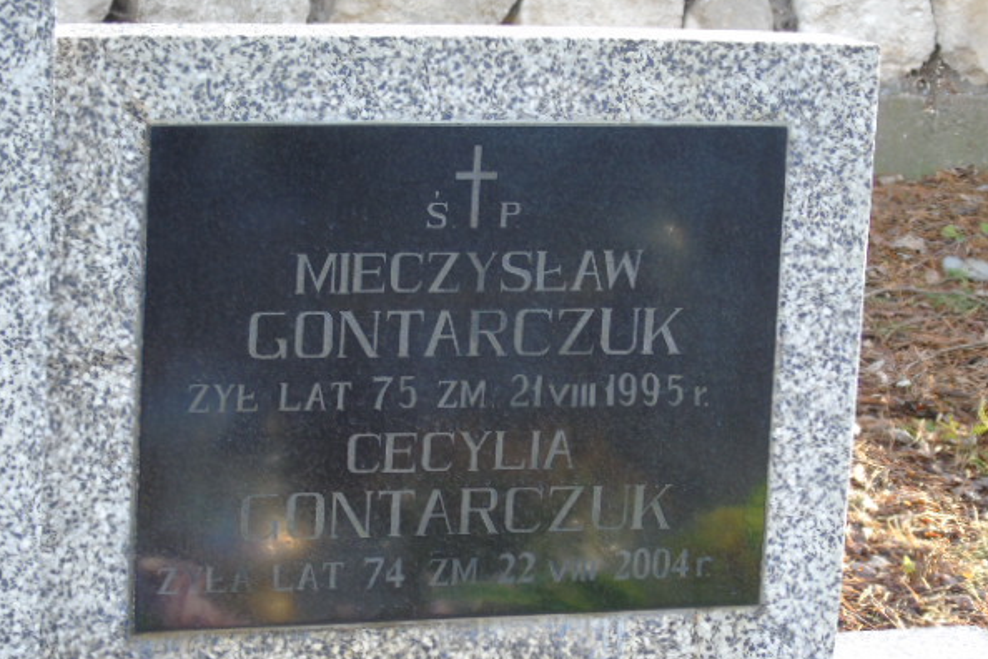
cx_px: 497
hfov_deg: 14.8
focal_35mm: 139
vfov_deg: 9.9
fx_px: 3814
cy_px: 374
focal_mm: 22
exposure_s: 1/30
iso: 160
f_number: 4.6
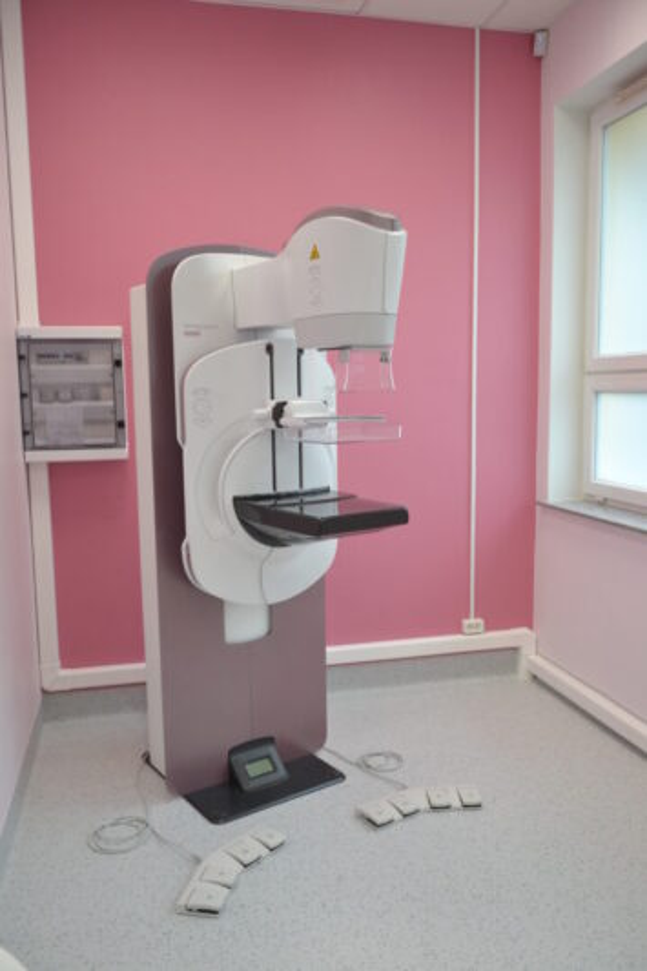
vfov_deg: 67.4
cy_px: 486
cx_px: 324
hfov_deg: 47.9
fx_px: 728
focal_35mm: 27
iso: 400
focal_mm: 18
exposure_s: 1/80
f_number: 4.5
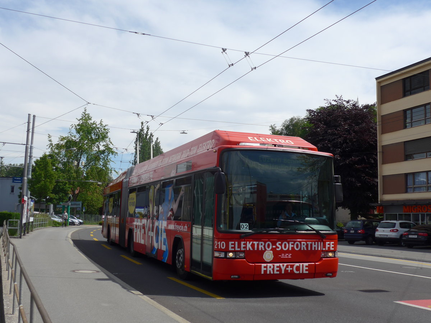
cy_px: 162
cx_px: 216
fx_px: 510
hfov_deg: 45.8
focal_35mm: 41
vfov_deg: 35.1
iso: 80
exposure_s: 1/2000
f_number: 3.2
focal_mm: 8.4
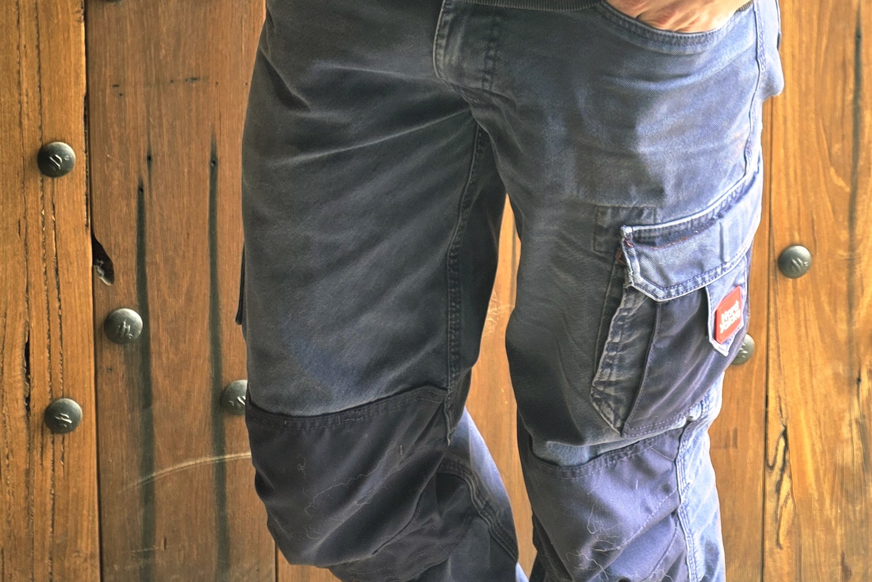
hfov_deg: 32.3
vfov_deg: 18.1
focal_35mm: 62
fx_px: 1502
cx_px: 485
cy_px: -412
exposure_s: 1/101
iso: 40
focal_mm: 6.25
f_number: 1.7
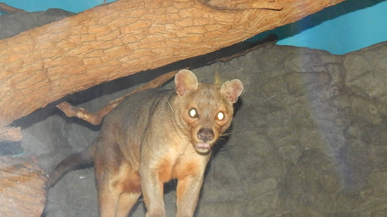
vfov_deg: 28.3
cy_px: 132
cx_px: 194
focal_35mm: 42
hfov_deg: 48.4
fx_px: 431
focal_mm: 6.8
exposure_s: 1/30
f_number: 3.4
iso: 360
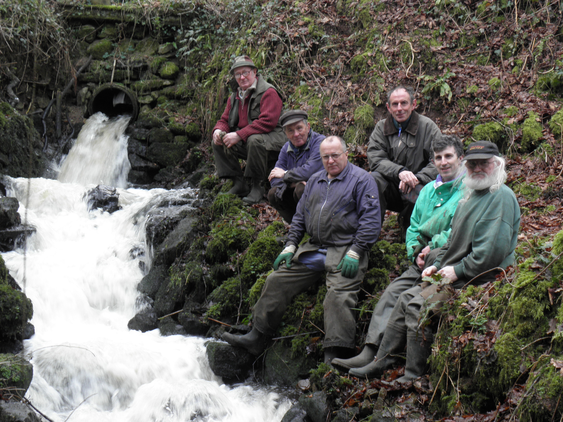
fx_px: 1138
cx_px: 282
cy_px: 211
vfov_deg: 21.0
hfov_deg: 27.8
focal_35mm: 70
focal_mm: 12.55
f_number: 3.8
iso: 100
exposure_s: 1/40
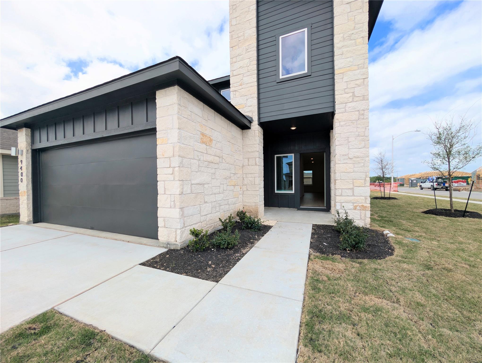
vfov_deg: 94.6
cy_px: 182
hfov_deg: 110.5
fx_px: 167
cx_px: 241
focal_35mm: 12
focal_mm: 2.02
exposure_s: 1/3155
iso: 53
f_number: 1.7
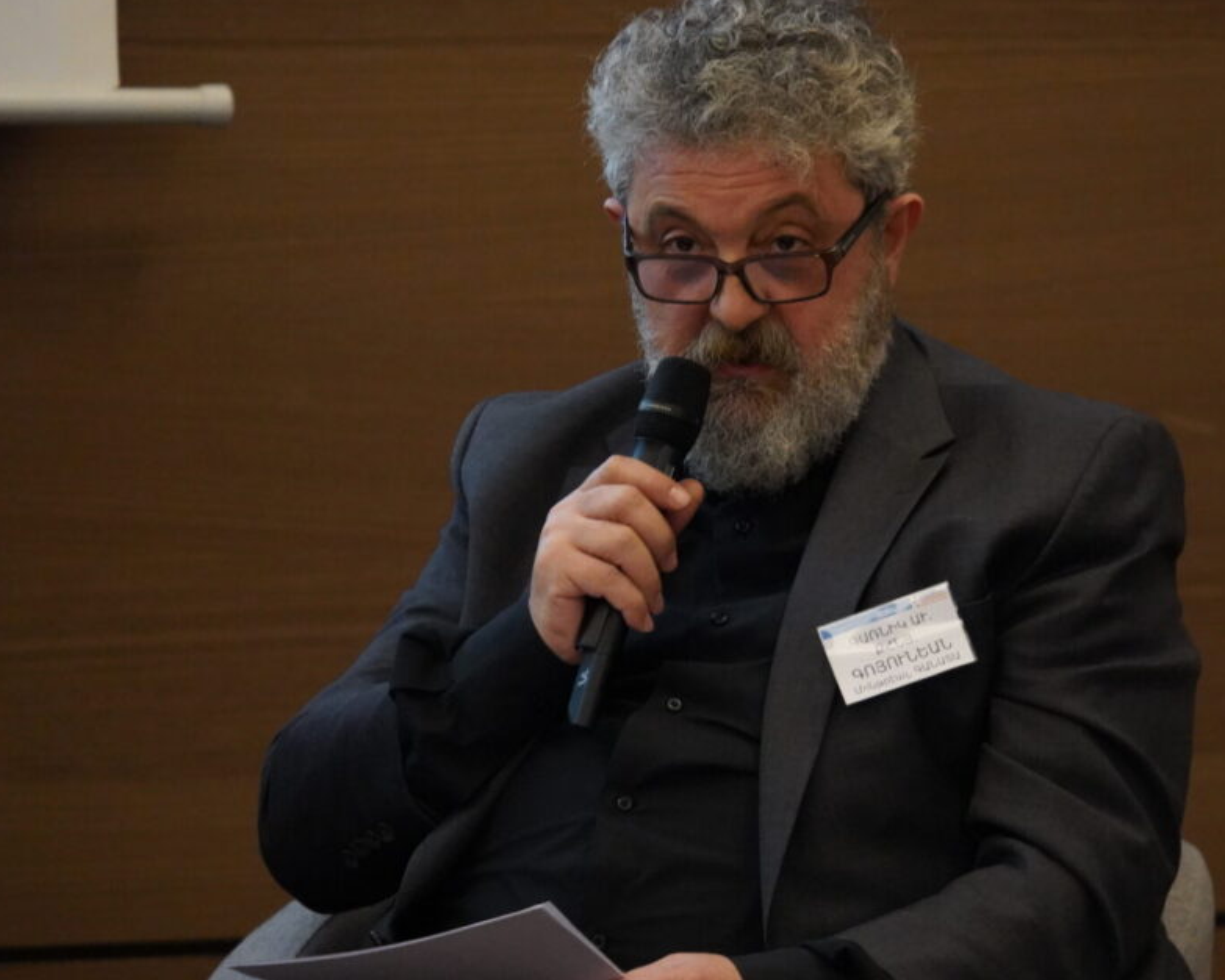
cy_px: 489
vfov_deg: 2.2
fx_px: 25346
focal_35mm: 699
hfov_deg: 2.8
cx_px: 773
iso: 10000
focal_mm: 498.6
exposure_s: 1/250
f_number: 6.3
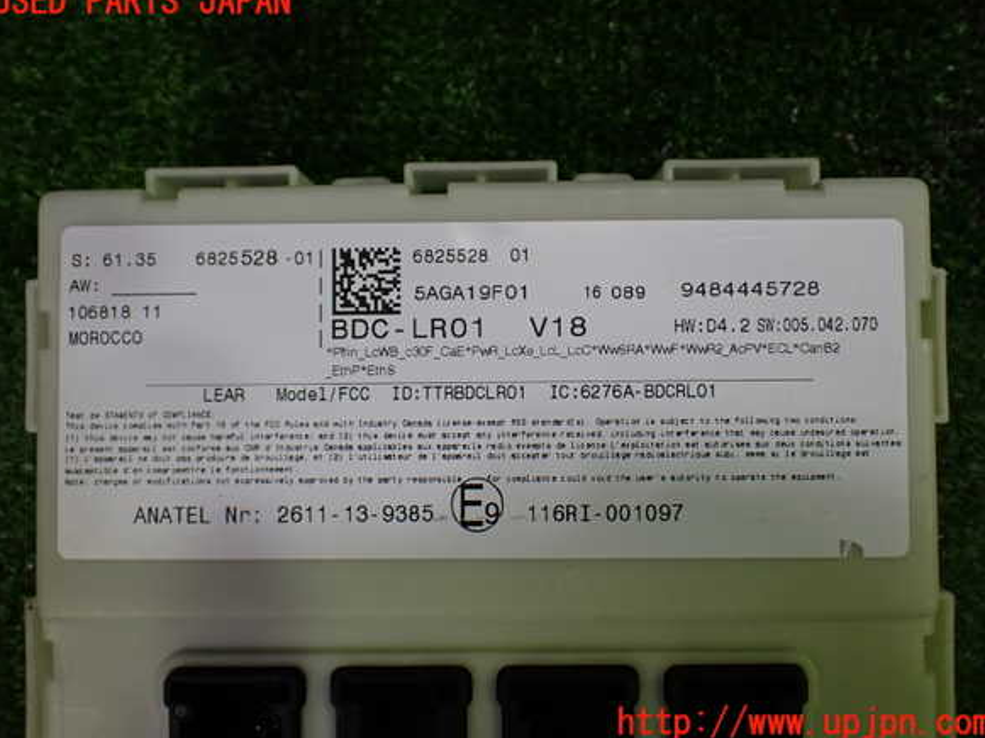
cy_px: 363
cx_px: 492
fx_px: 882
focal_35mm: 31
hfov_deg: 58.4
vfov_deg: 45.4
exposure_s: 1/125
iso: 250
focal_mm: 5.4
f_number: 2.3
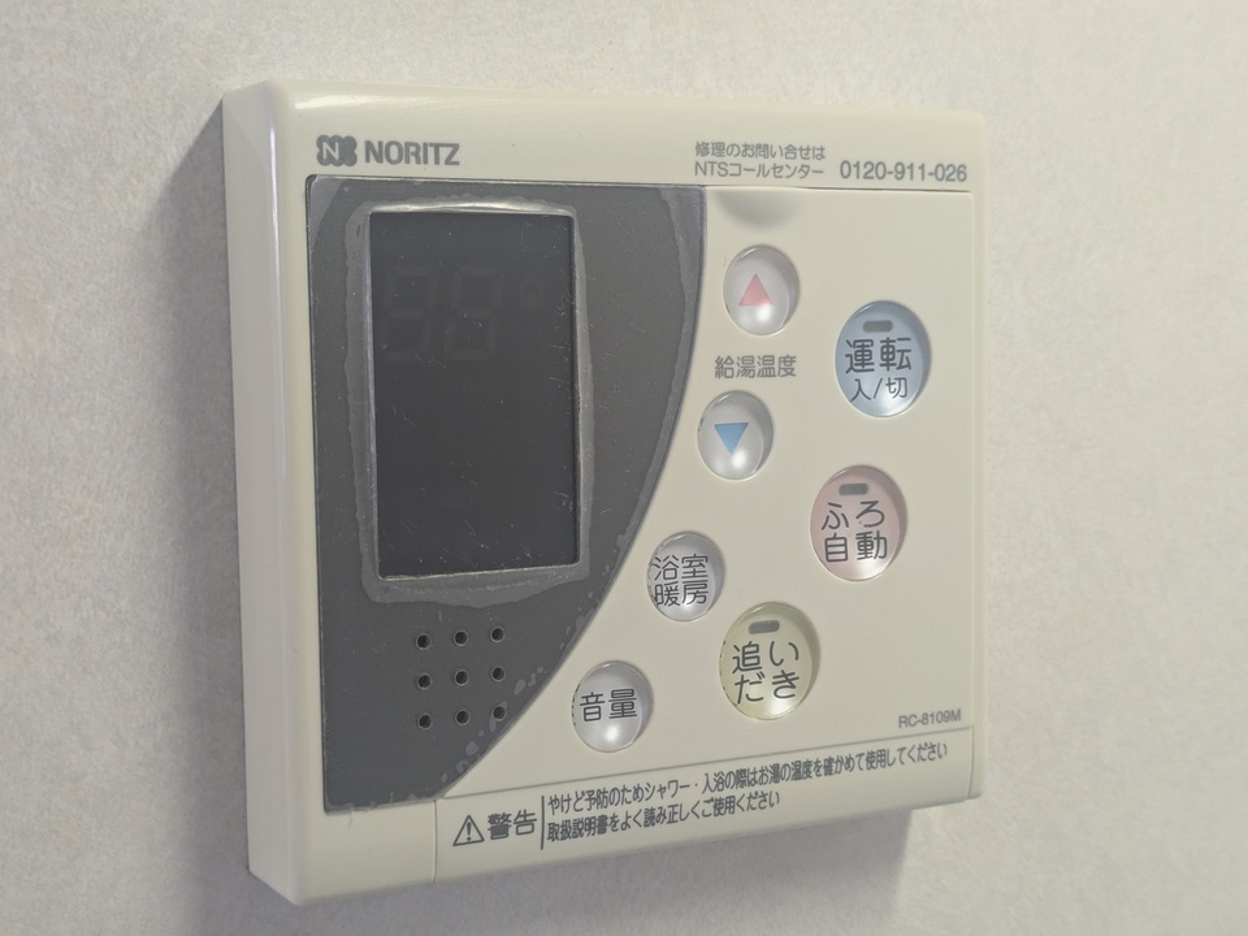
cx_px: 624
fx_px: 1839
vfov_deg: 28.6
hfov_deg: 37.5
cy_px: 468
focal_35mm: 51
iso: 71
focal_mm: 5.43
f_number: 1.89
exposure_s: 1/24
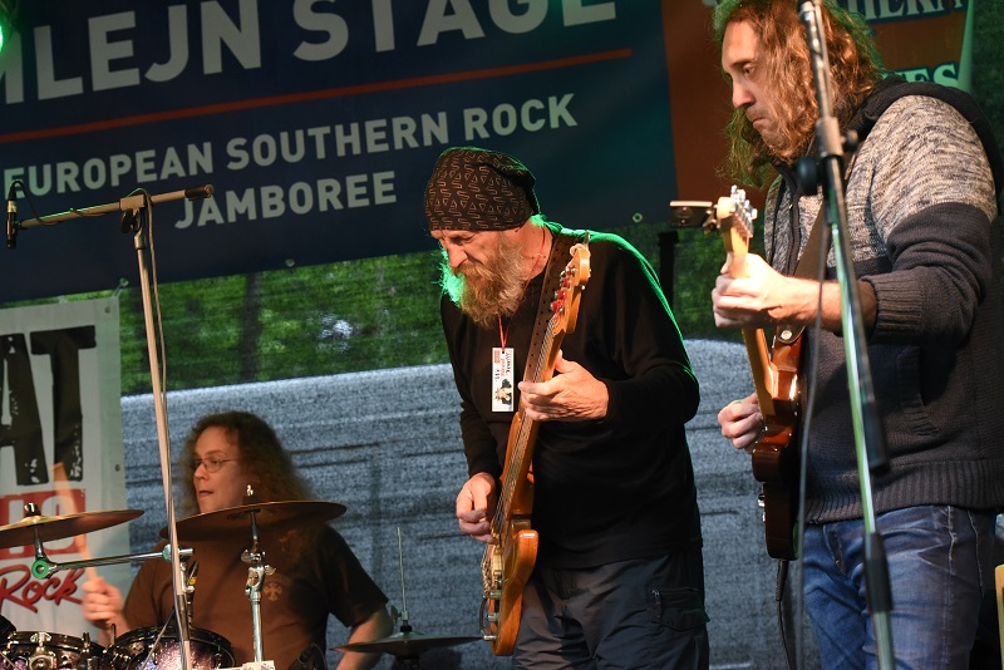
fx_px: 2288
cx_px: 502
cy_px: 335
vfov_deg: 16.7
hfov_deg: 24.8
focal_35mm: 82
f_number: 5.6
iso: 5000
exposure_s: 1/160
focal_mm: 82
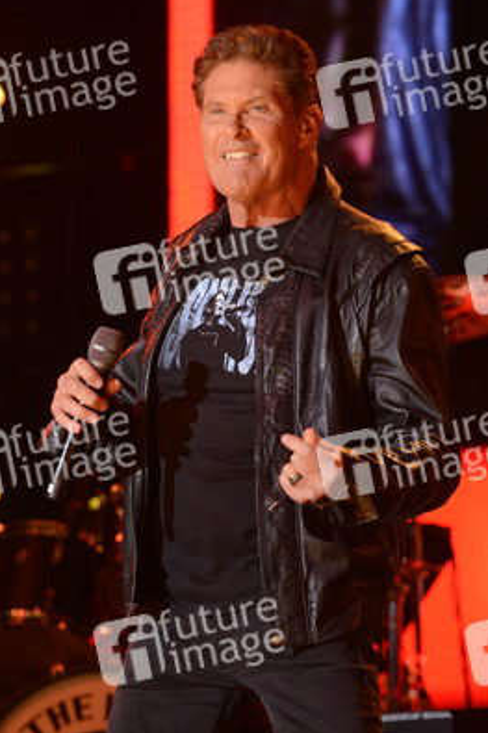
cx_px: 243
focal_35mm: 172
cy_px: 364
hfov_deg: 8.0
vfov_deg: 12.0
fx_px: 3500
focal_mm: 170
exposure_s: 1/320
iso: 2500
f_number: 5
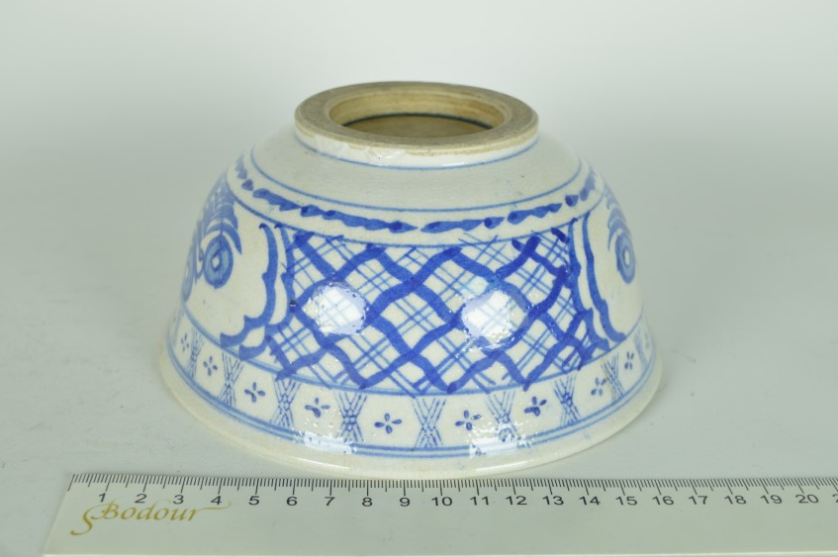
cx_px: 423
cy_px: 285
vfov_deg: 26.4
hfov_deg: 38.9
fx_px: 1186
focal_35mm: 51
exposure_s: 1/160
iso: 100
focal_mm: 32
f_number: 6.3
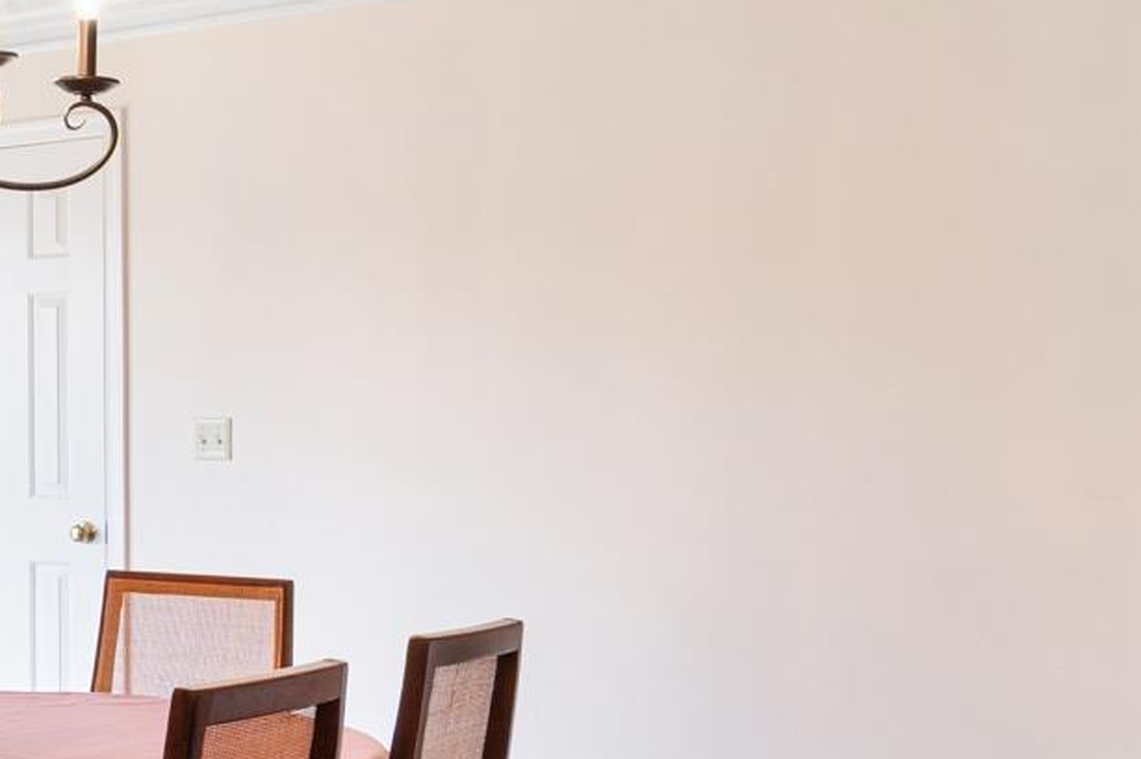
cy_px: 380
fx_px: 2058
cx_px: -416
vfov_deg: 20.9
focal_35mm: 65
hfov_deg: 25.7
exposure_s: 1/1.25
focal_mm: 16
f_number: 10
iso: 640
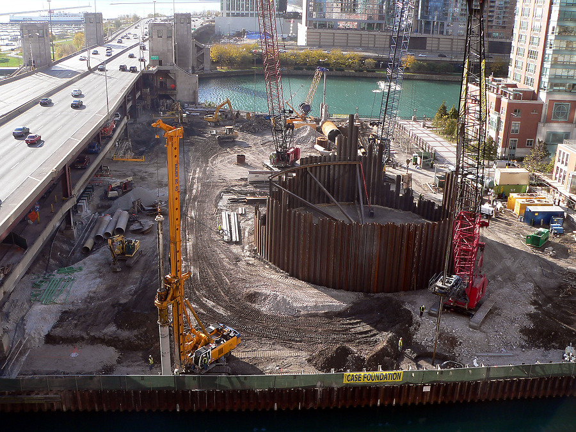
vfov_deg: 39.7
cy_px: 216
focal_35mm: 36
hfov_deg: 51.4
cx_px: 288
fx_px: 599
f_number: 4
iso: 80
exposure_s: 1/250
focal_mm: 6
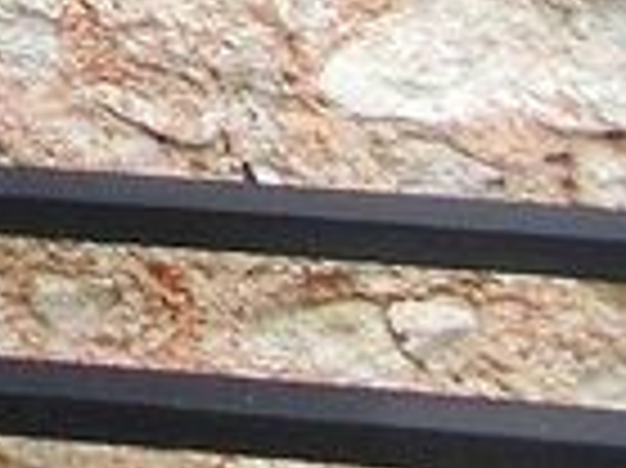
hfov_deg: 9.0
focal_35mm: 187
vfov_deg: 6.7
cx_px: -1135
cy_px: -1215
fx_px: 3379
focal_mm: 4.6
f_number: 3.2
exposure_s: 1/200
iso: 80
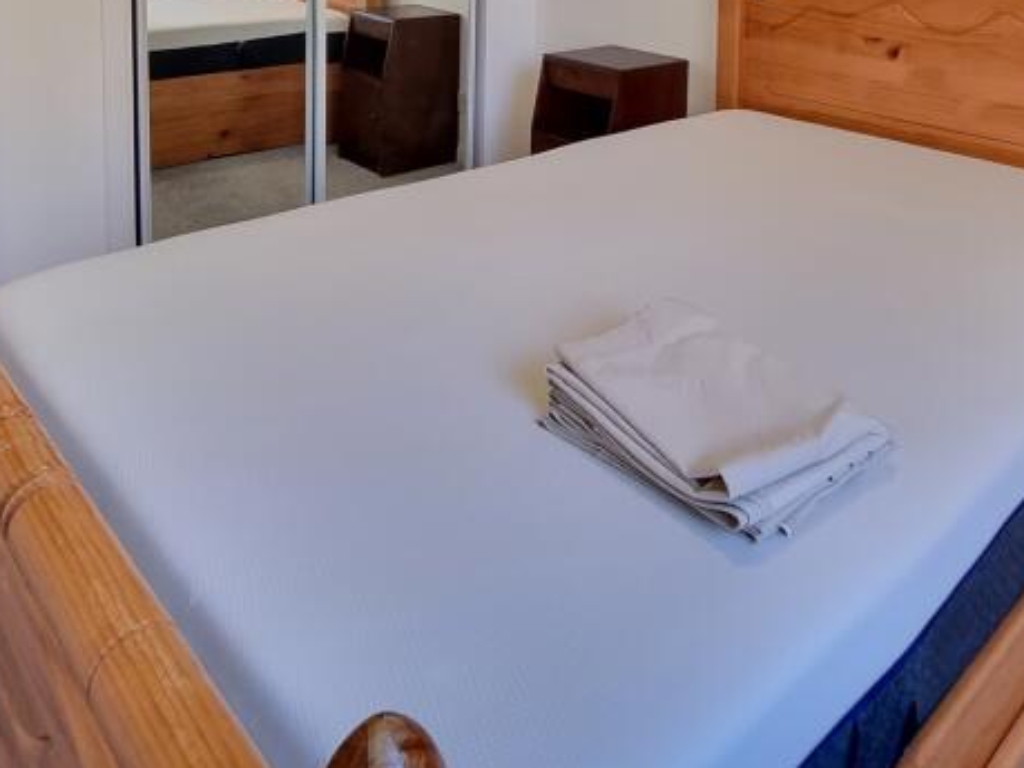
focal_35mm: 29
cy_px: -49
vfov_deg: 40.3
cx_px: 689
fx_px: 858
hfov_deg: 60.1
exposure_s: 1/33
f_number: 2.2
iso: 320
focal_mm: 2.2
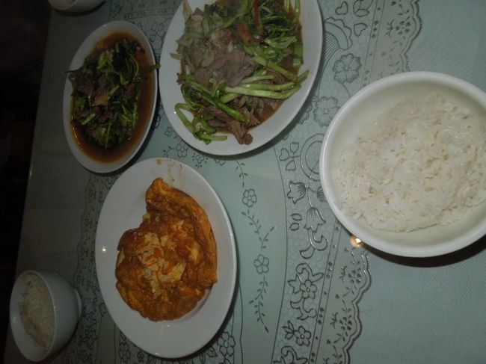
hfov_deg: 69.4
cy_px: 182
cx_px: 243
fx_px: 351
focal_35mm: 25
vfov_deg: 54.8
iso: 100
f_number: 3.3
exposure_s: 1/30
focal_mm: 4.5
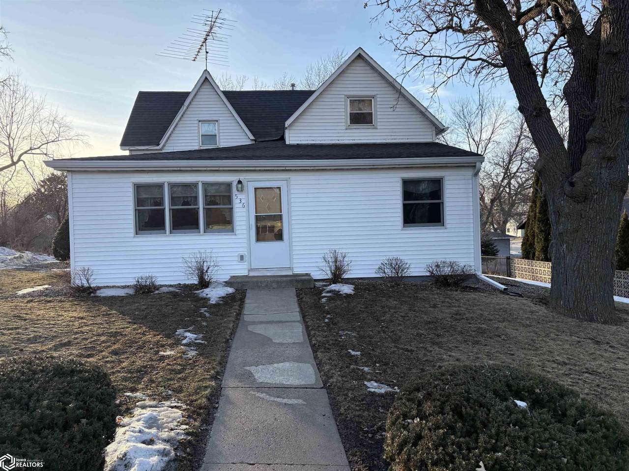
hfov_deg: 67.3
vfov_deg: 53.1
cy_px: 236
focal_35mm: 26
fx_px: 472
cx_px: 314
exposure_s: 1/895
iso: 64
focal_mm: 5.96
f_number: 1.6
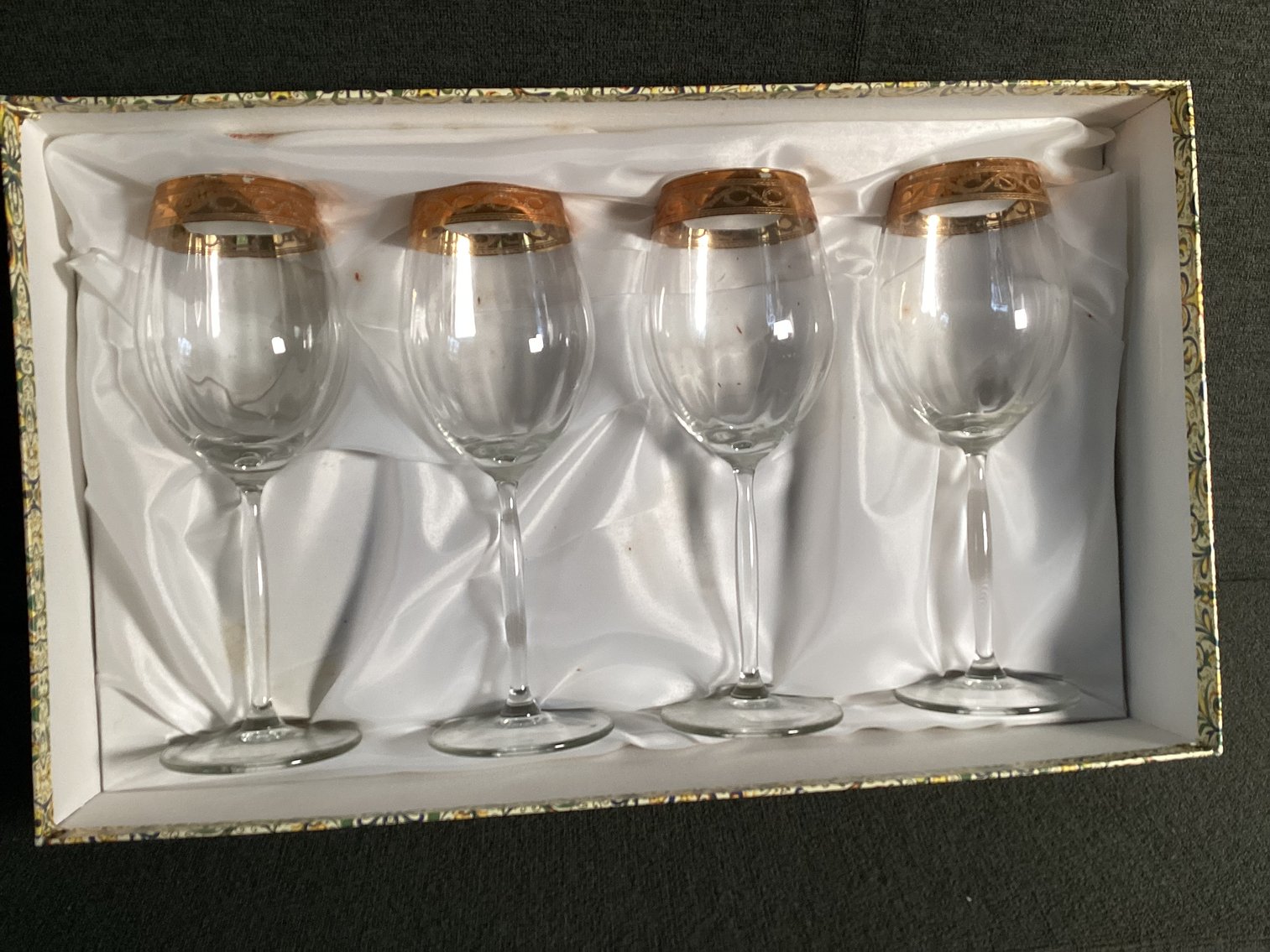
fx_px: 1137
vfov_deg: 45.4
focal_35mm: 31
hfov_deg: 58.3
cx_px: 635
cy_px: 476
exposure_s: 1/100
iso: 100
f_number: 2.4
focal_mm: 3.3
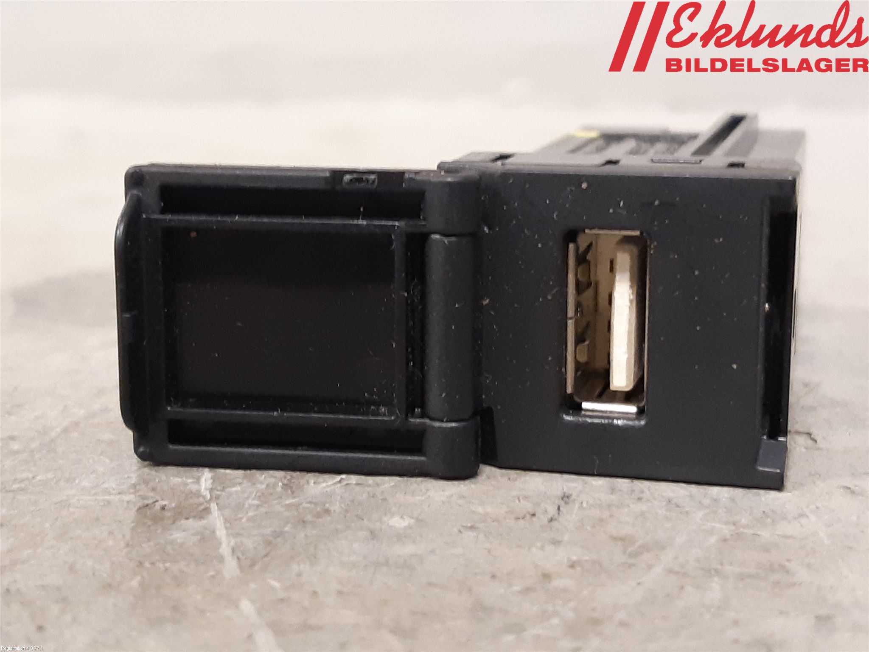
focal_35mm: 26
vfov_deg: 53.1
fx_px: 653
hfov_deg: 67.3
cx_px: 434
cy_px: 326
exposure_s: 1/33
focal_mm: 3.93
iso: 250
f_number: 1.7
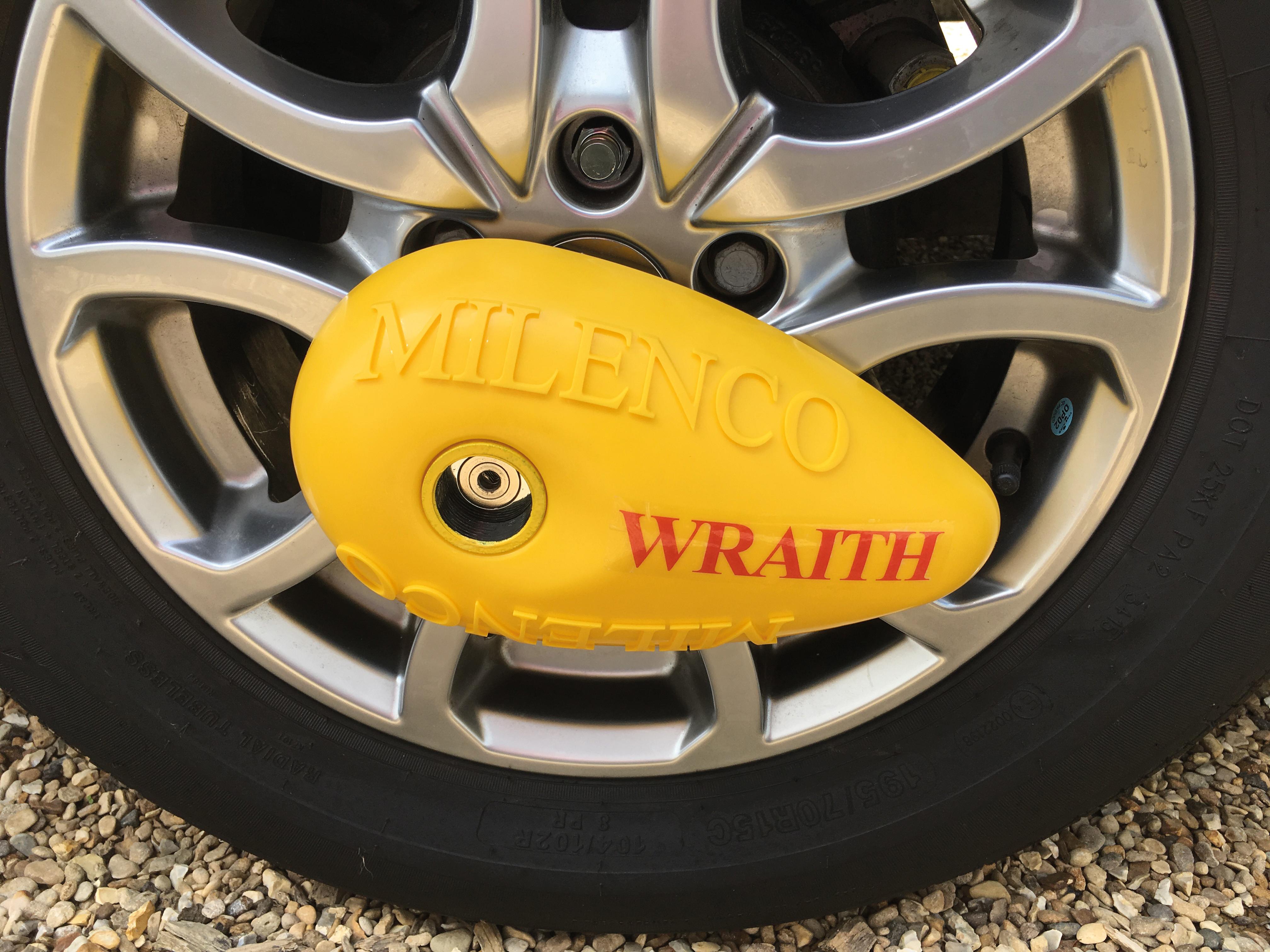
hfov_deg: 61.7
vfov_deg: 48.2
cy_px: 476
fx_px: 1064
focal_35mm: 29
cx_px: 635
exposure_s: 1/394
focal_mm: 4.15
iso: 25
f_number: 2.2
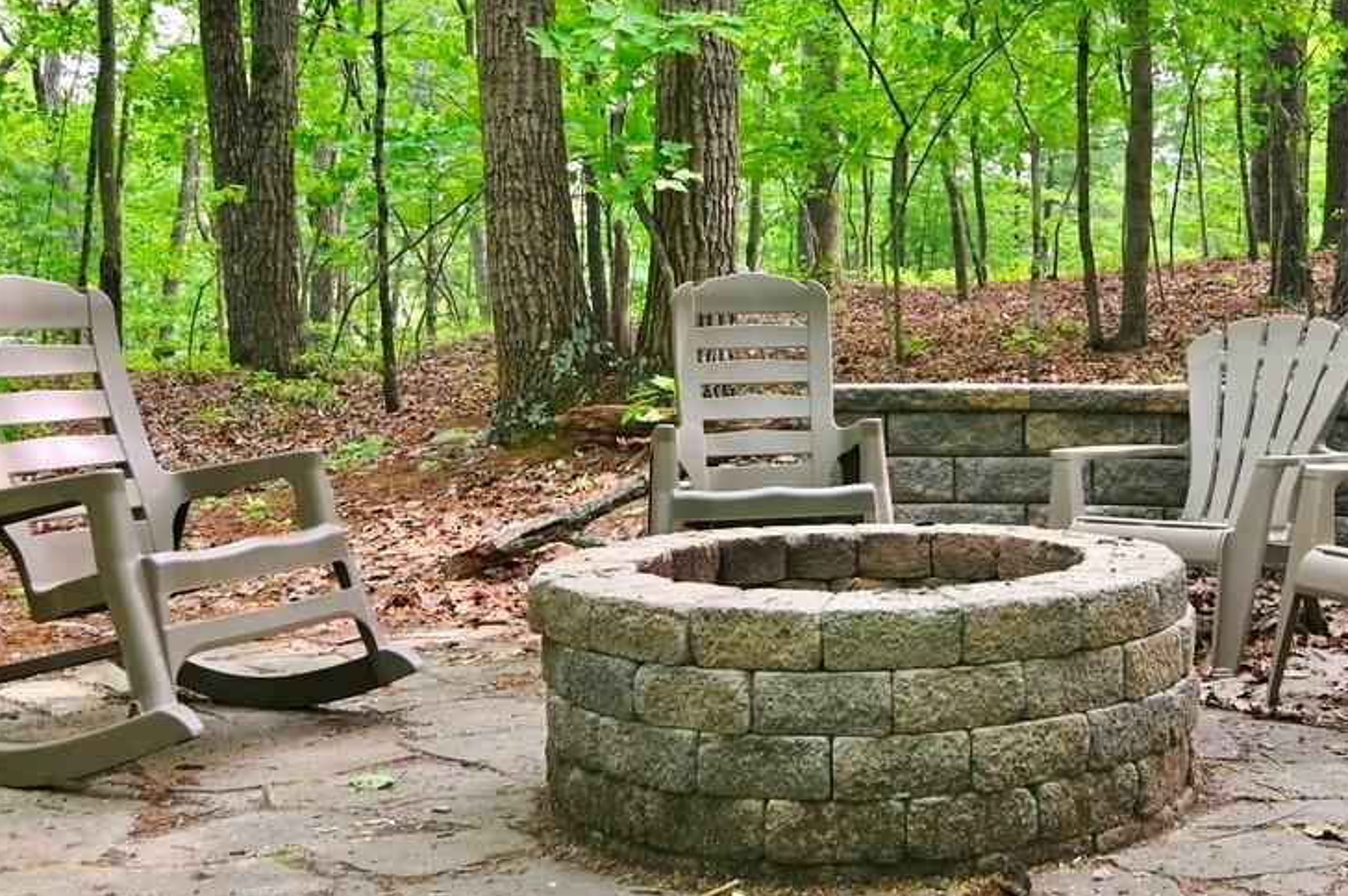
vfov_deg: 29.7
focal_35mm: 45
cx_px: 1000
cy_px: 357
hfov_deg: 42.4
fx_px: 1683
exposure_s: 1/250
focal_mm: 16
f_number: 4
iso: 360
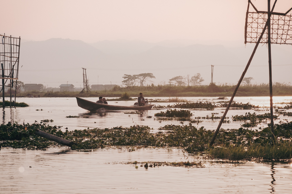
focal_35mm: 128
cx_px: 146
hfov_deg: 16.0
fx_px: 1038
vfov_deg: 10.7
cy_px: 97
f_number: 5.6
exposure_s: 1/2000
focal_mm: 85
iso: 1600
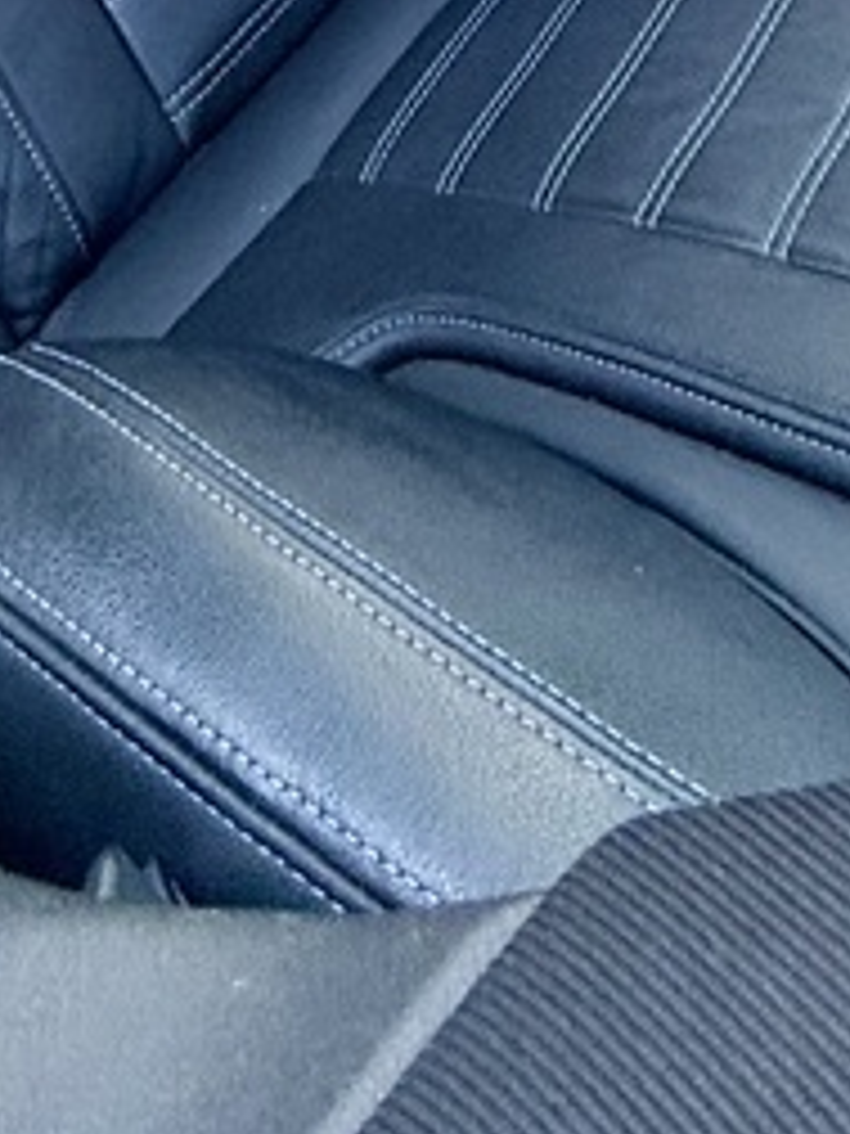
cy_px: -1174
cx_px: 486
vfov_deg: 18.7
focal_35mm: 60
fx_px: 1964
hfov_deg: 24.4
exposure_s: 1/99
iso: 100
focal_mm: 2.22
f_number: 2.2
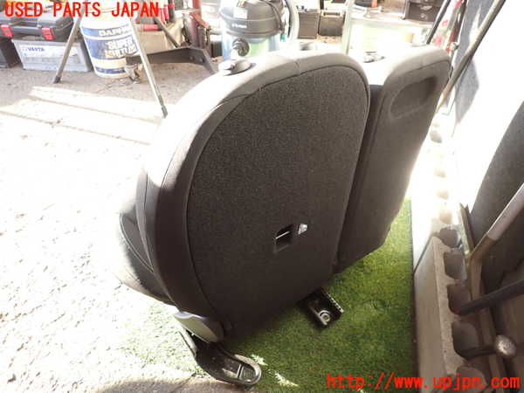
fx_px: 378
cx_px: 262
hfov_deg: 69.4
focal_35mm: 25
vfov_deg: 54.9
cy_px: 196
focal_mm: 4.5
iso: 125
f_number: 2
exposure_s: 1/60
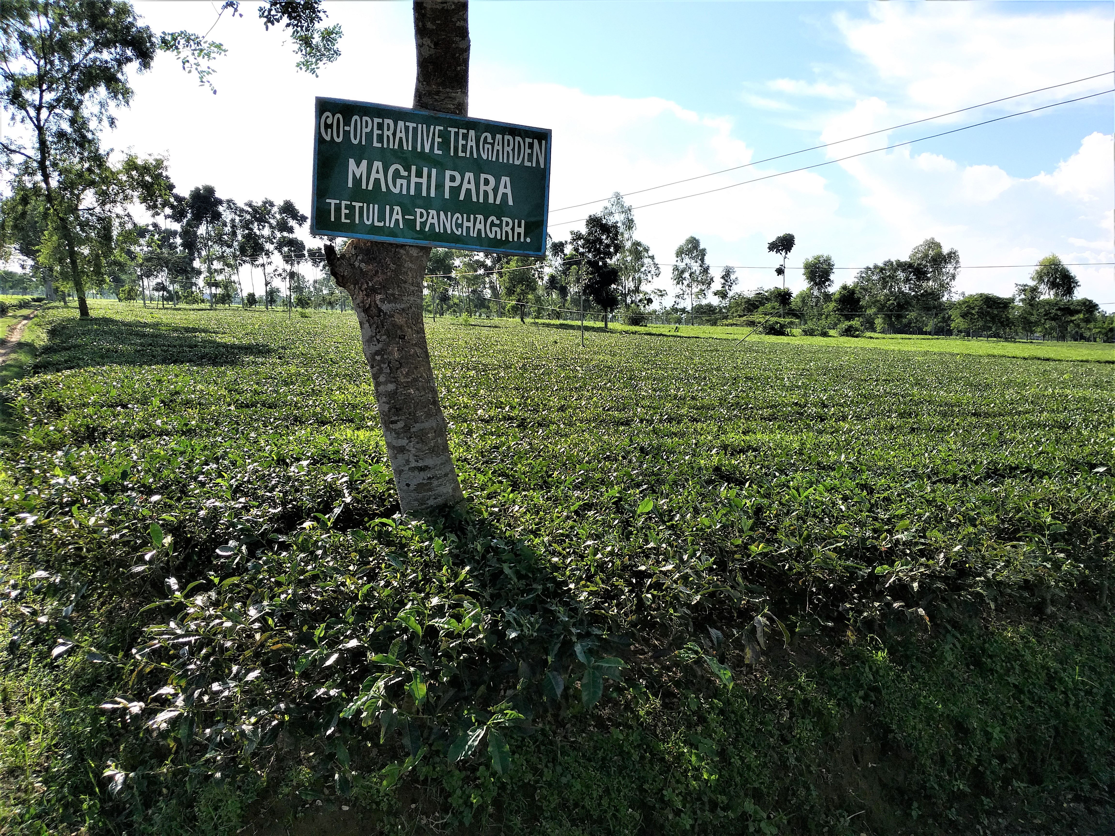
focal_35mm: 26
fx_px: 837
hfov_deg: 67.3
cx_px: 558
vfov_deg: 53.1
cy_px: 418
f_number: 1.7
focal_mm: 3.93
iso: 40
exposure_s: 1/1696
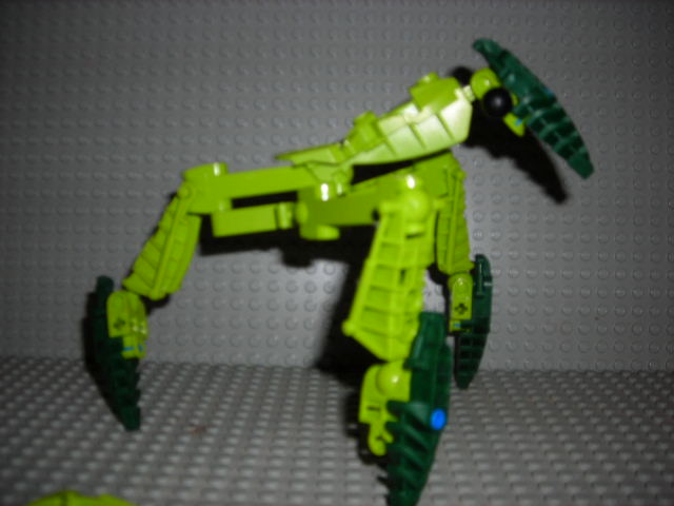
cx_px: 337
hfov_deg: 49.0
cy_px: 253
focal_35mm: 38
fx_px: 740
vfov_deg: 37.7
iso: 50
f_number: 3.2
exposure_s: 1/60.1
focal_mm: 6.3
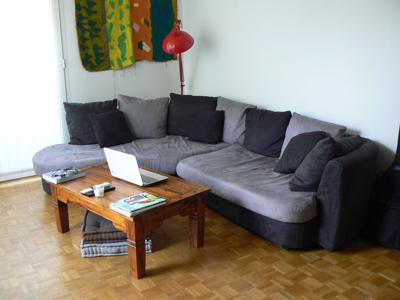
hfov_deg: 51.4
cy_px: 150
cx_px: 200
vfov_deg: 39.7
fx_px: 416
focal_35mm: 36
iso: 100
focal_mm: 6
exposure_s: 1/30
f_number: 2.8
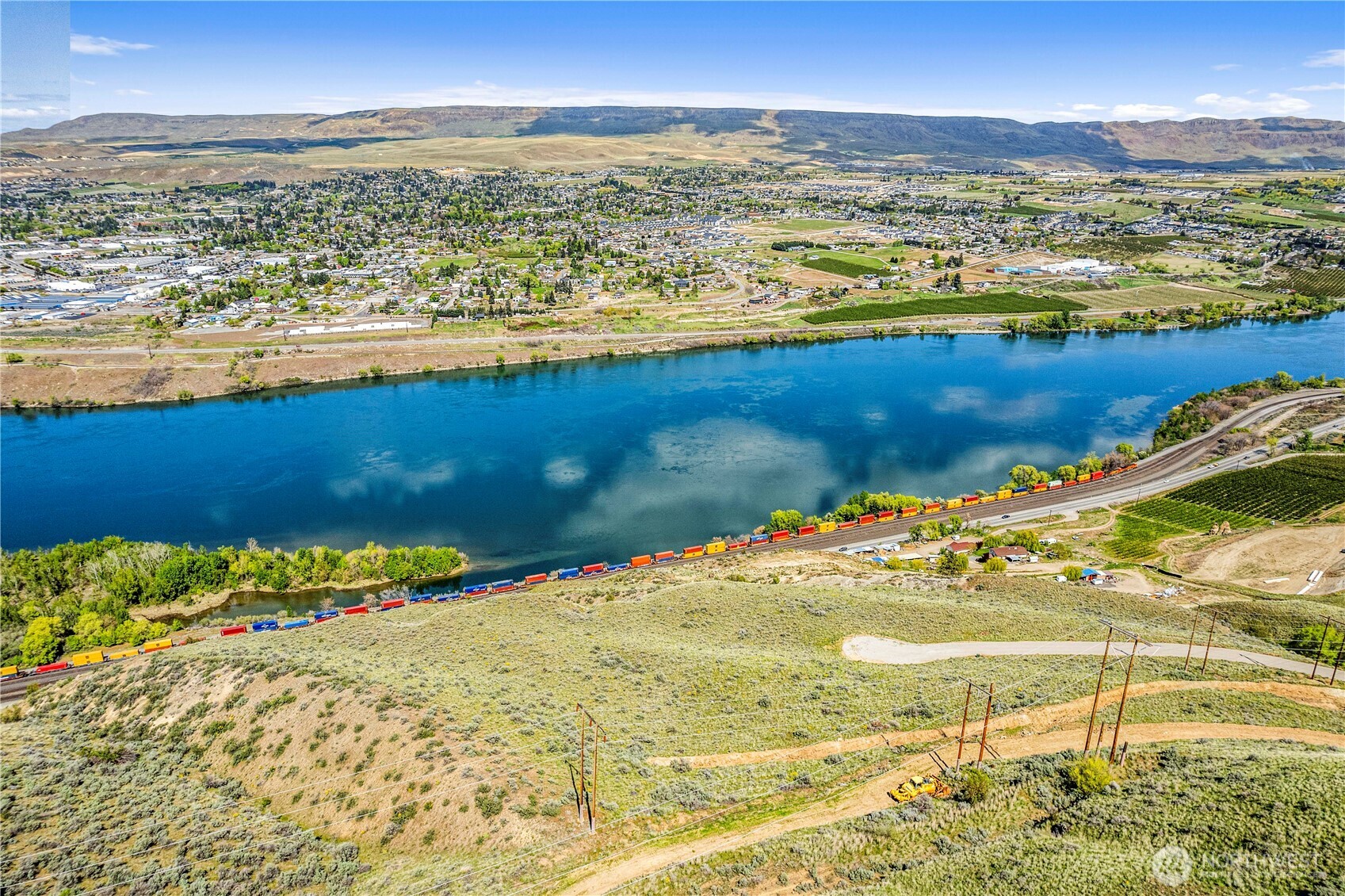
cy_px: 448
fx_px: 822
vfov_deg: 57.2
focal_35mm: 22
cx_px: 672
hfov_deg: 78.6
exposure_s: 1/2000
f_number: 2.8
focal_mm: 8.38
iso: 100
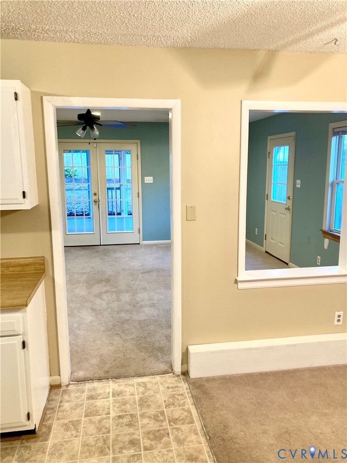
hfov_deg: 49.7
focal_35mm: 28
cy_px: 232
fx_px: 374
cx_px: 174
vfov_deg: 63.4
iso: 200
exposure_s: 1/60
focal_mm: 3.99
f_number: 1.8
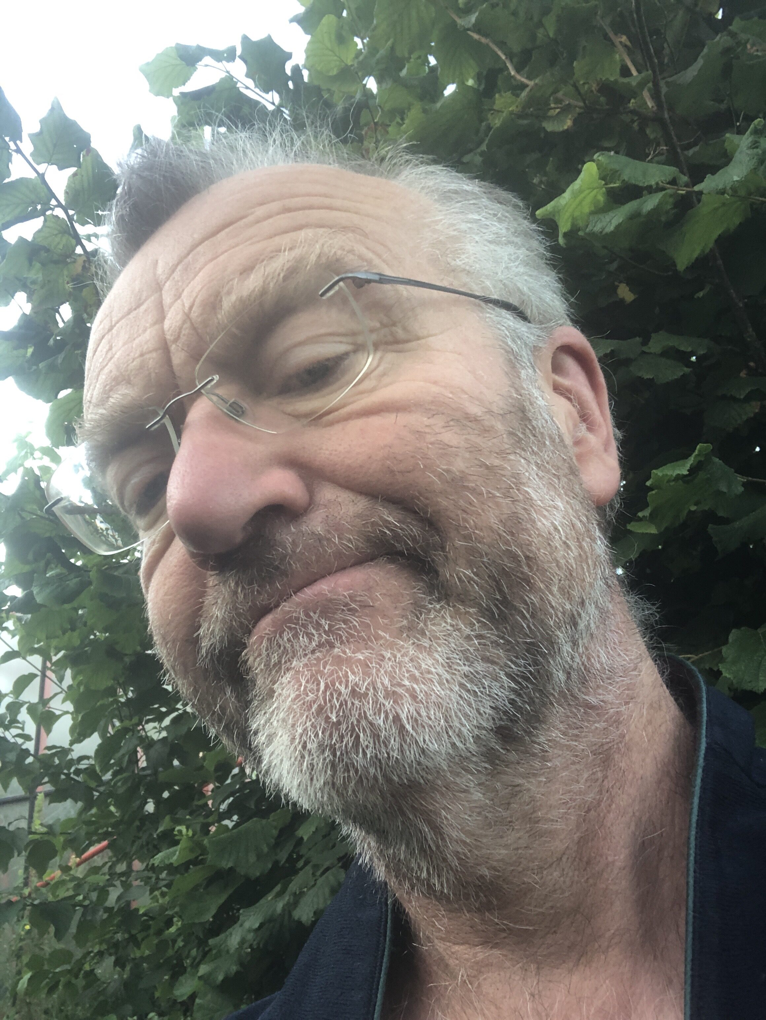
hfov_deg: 44.2
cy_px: 510
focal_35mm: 32
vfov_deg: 56.8
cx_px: 383
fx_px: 943
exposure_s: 1/60
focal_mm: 2.87
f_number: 2.2
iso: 80
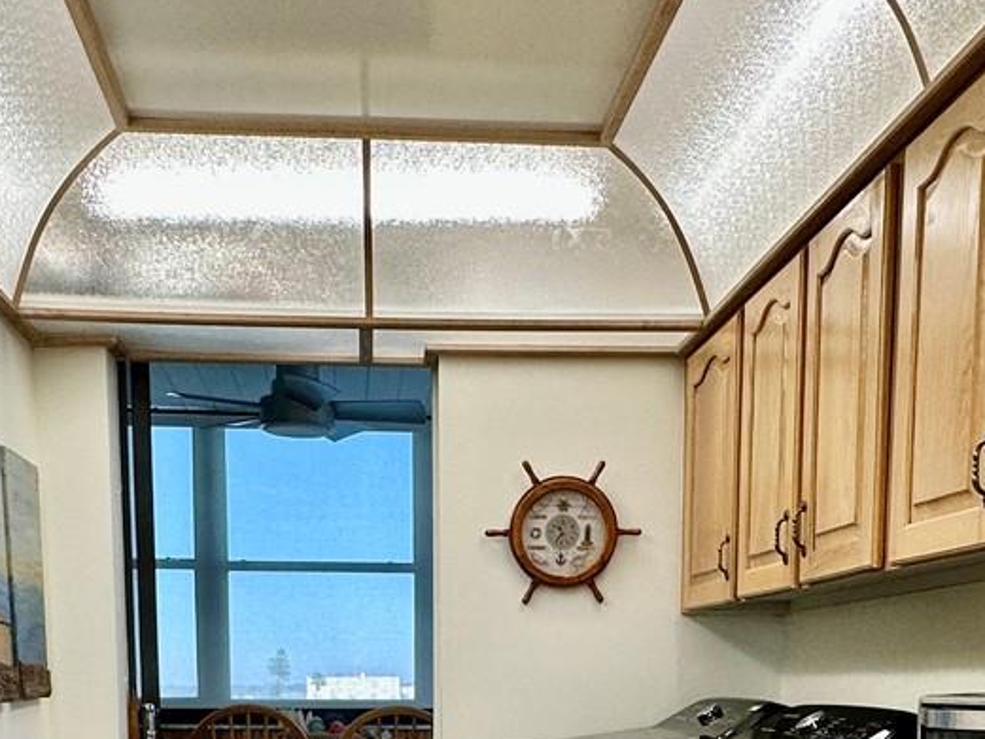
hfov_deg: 43.8
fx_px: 1224
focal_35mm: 43
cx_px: 458
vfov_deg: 29.8
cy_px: 839
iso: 125
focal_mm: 2.22
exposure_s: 1/120
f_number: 2.2
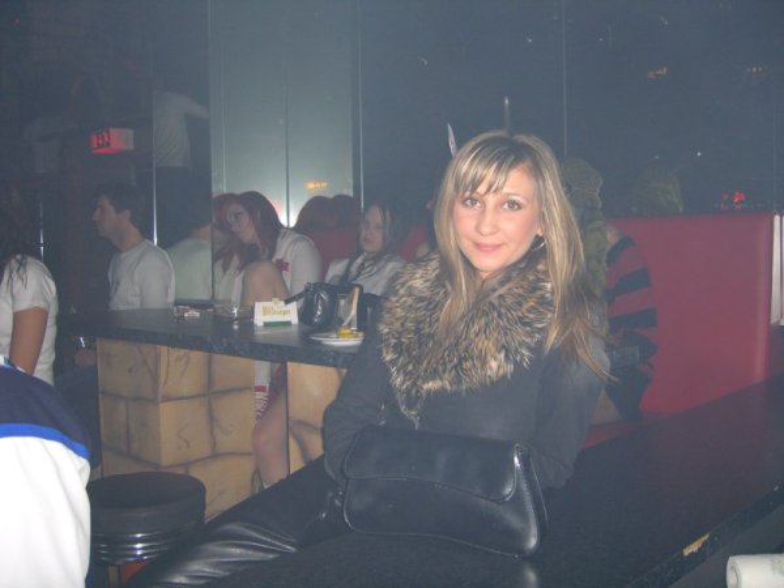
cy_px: 294
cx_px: 392
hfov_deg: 49.0
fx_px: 861
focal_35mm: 38
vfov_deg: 37.7
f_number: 2.8
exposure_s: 1/60
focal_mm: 7.9
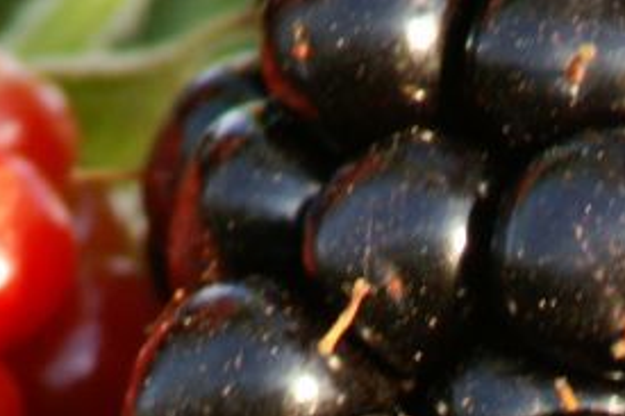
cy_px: 685
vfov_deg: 0.7
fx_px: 34058
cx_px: 555
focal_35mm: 1963
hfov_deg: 1.1
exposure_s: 1/30
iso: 400
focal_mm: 300
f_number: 16
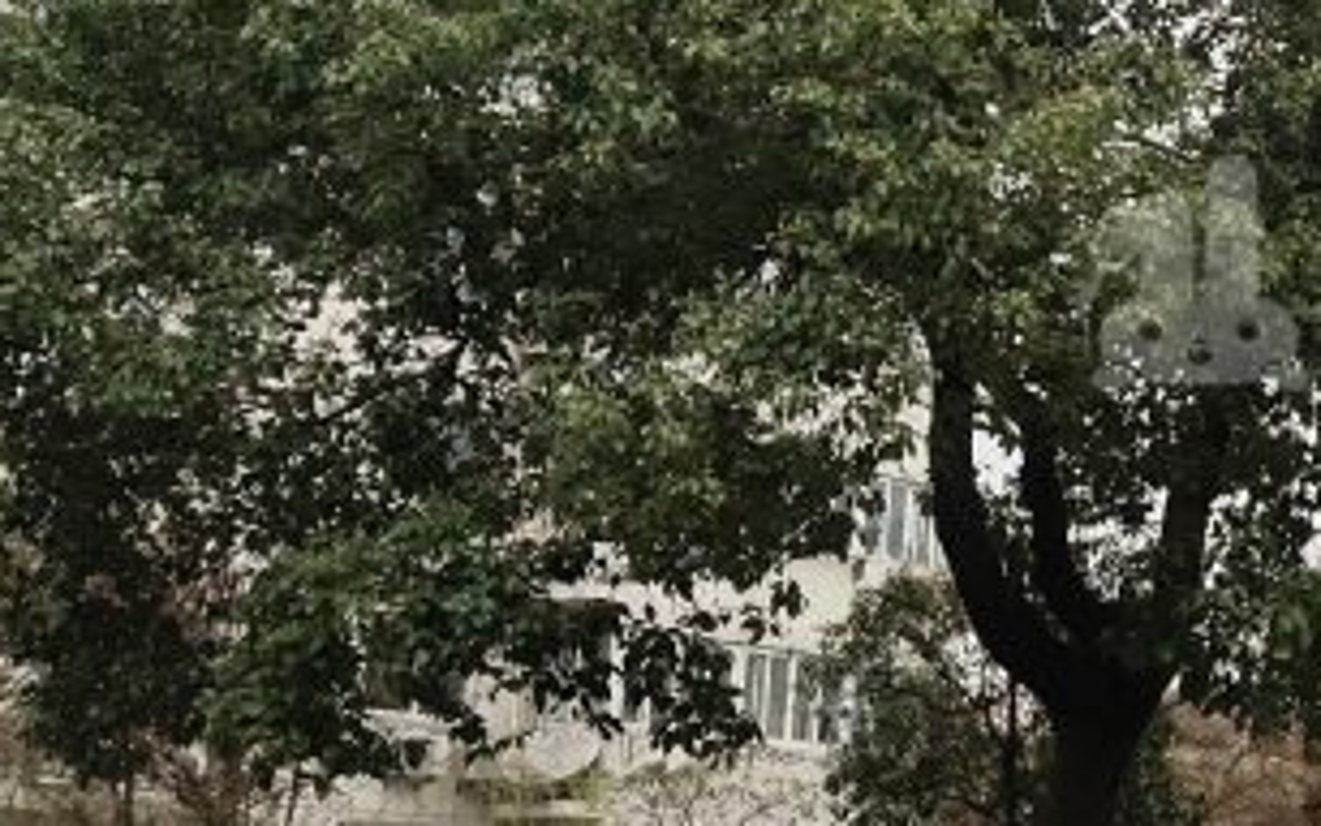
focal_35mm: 83
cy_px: 275
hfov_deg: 23.5
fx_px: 2989
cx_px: 1411
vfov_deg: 15.7
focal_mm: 4.35
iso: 50
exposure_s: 1/981
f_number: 1.8
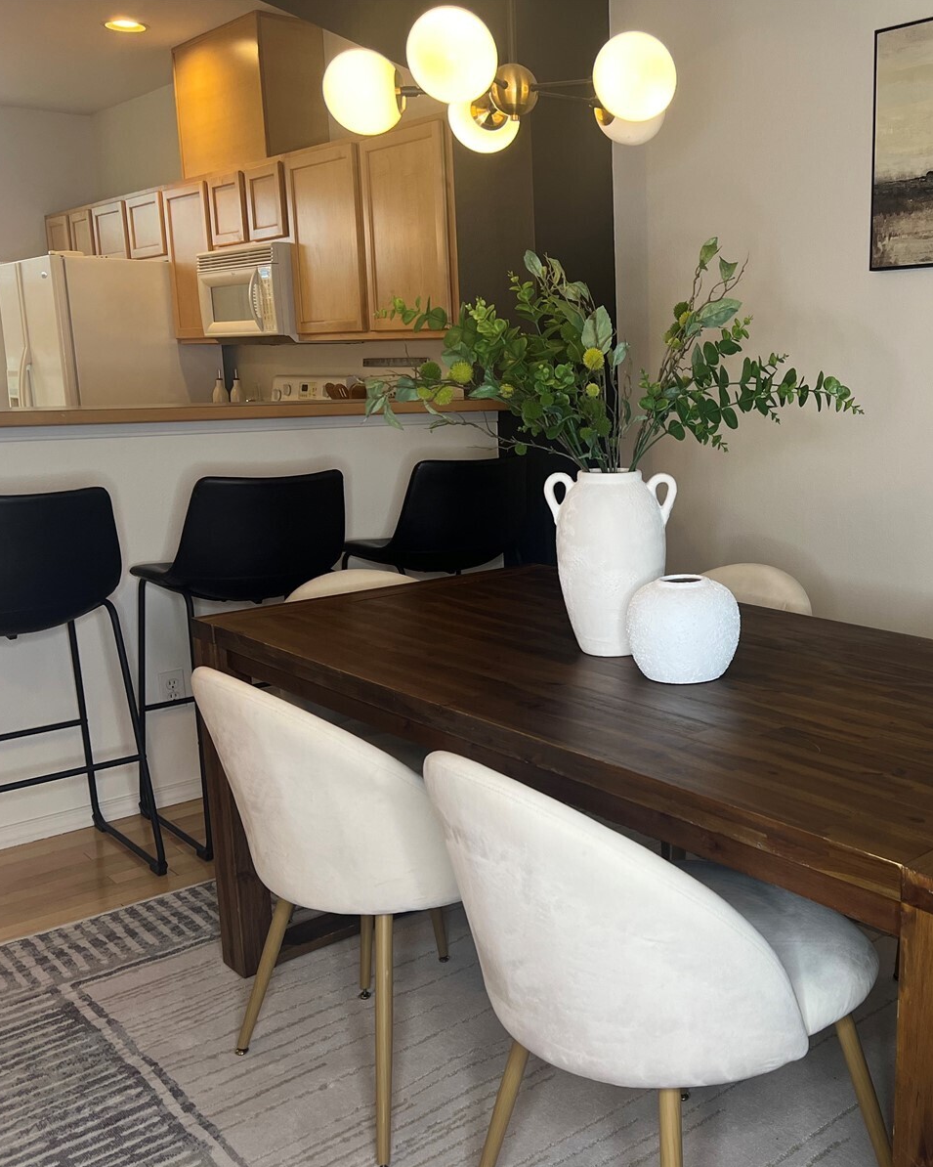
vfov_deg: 52.8
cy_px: 584
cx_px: 723
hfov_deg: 41.8
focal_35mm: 34
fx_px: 1174
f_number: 1.5
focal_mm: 5.7
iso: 100
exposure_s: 1/120
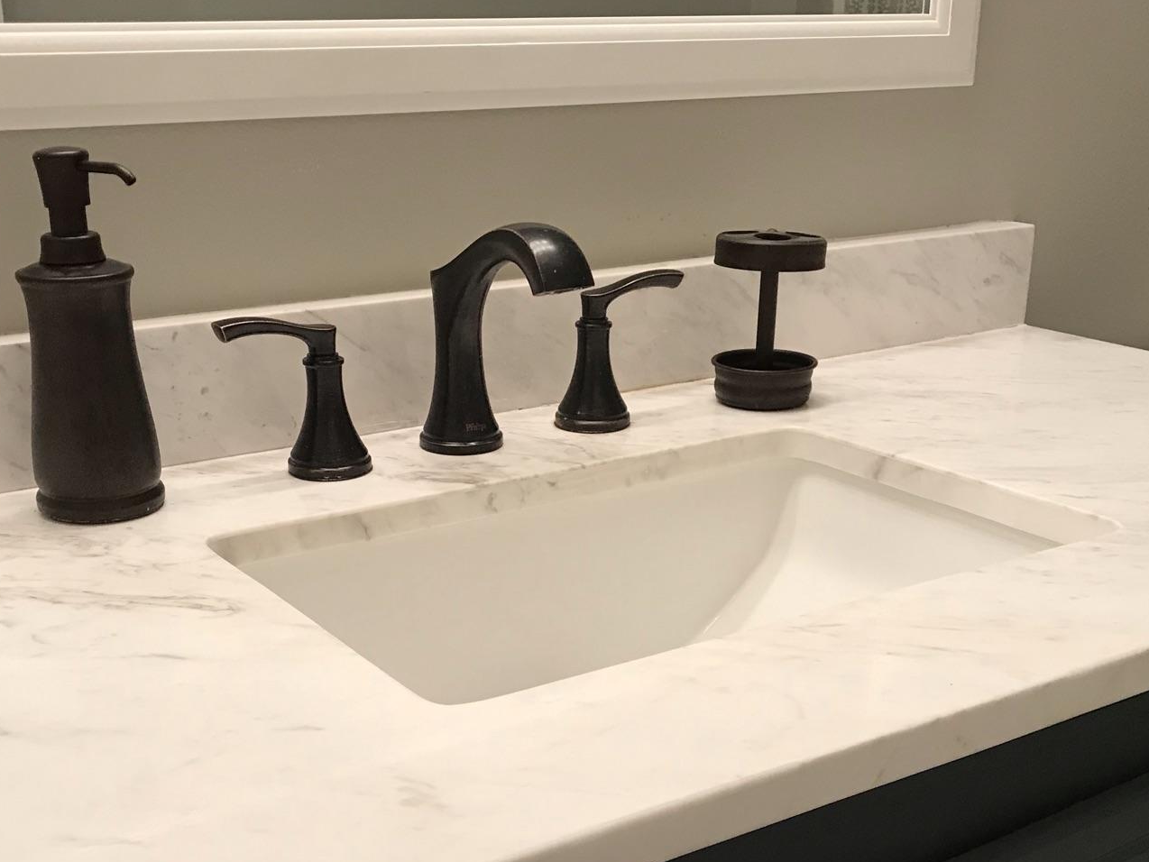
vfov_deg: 31.8
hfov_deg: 42.1
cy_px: 615
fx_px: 1494
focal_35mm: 45
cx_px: 549
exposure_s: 1/30
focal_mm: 3.99
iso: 40
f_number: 1.8
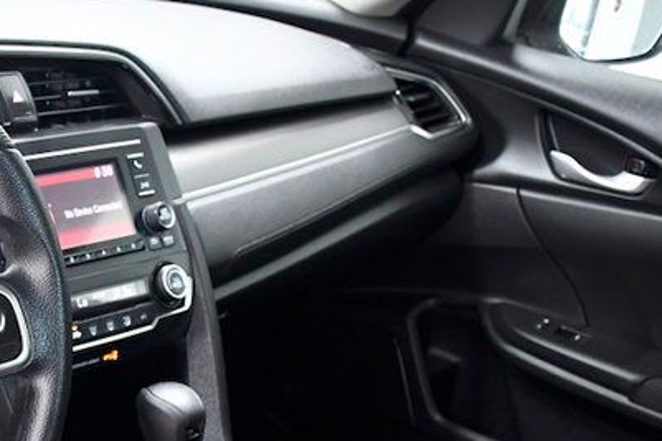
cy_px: 518
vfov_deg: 18.7
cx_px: 48
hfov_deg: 28.0
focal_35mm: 69
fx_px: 1268
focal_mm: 18
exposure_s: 1/100
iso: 2500
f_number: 5
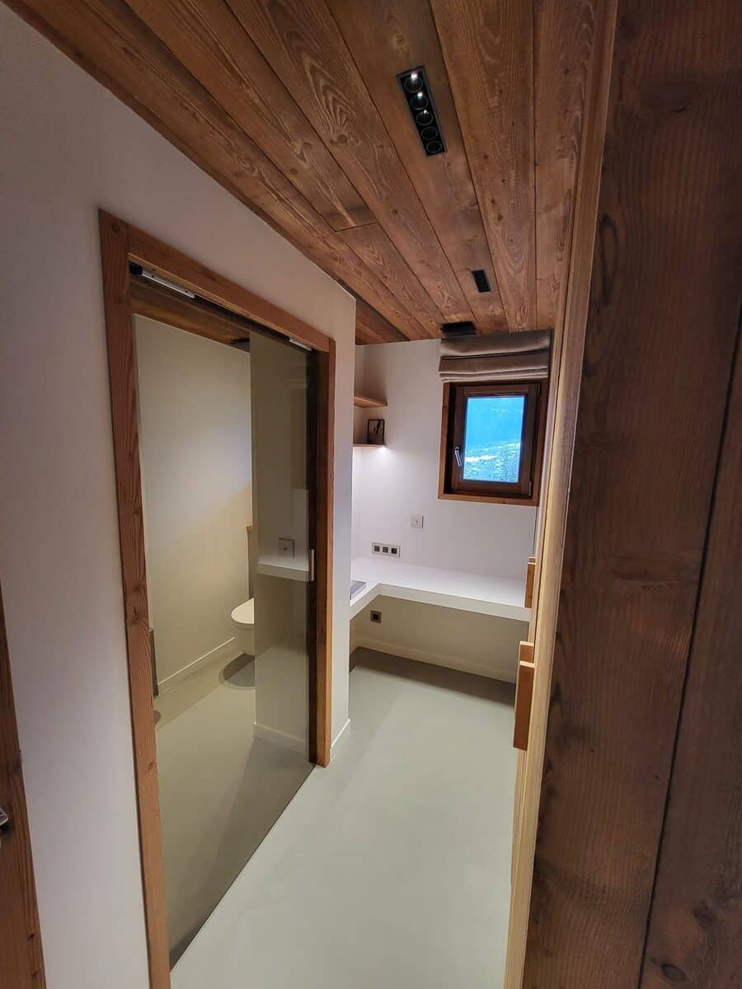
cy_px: 494
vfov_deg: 106.2
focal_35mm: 13
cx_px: 371
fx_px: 372
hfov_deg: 89.9
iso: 200
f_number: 2.2
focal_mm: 1.74
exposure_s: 1/50
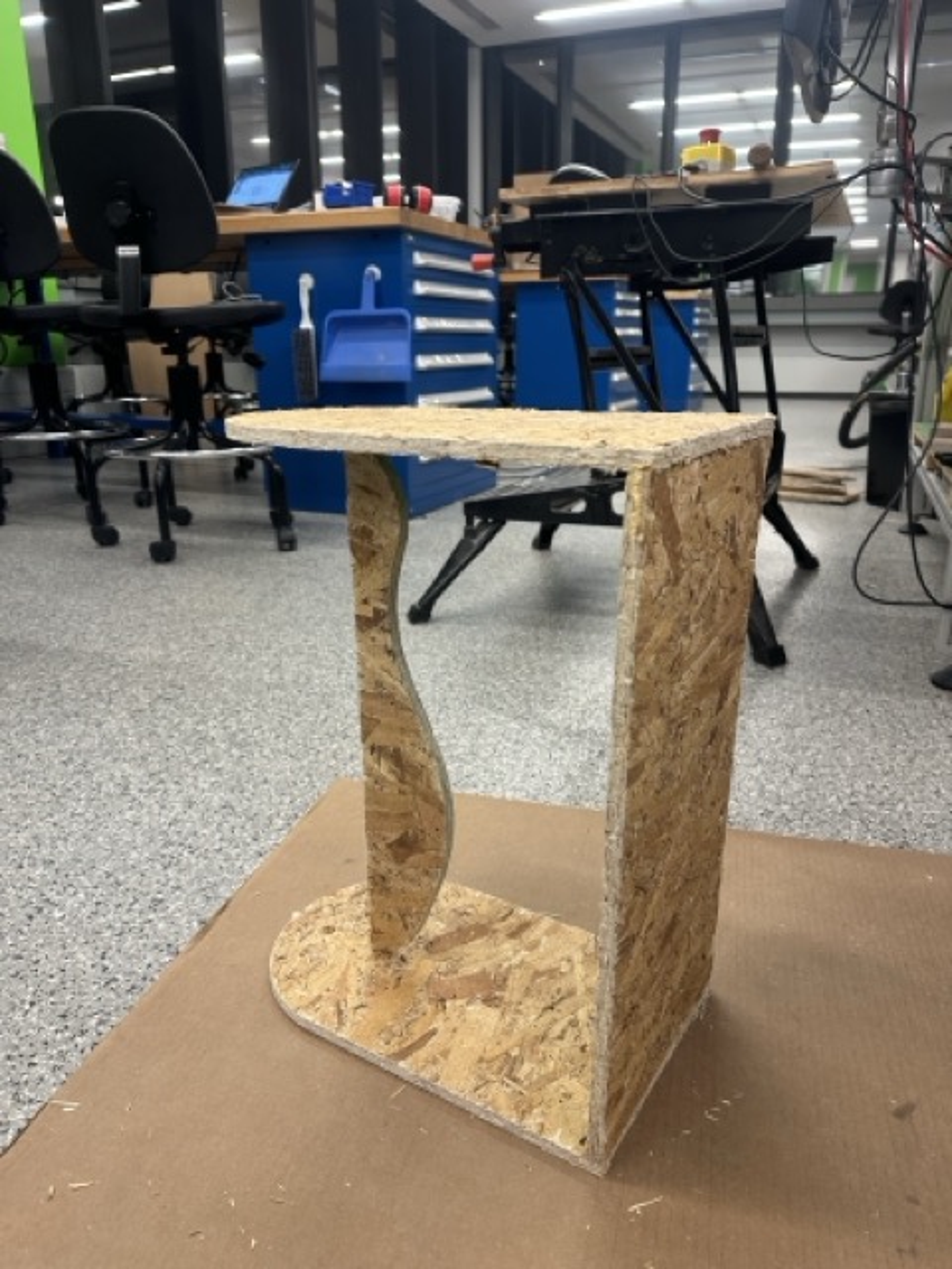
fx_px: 880
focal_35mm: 24
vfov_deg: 71.6
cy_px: 634
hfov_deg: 56.8
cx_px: 476
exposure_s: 1/60
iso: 125
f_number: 1.78
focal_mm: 6.86
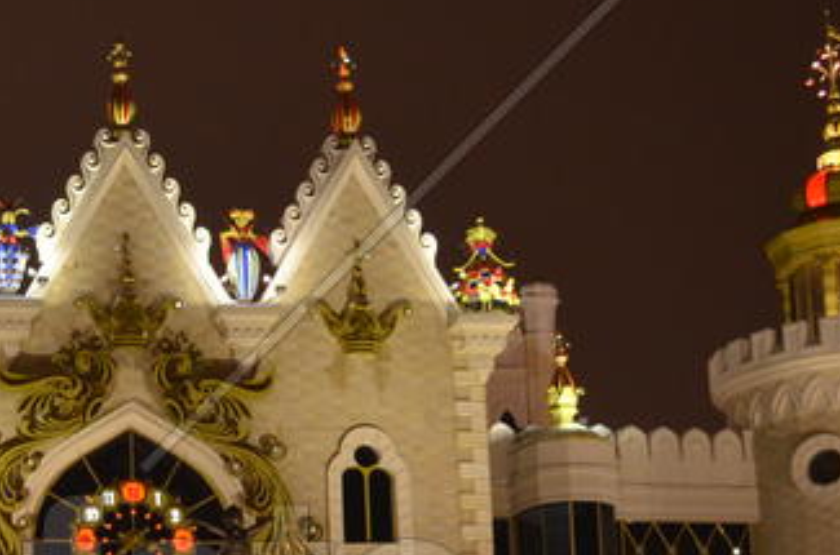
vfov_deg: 13.7
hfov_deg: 20.4
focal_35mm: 97
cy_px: 604
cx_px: 5
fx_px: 2258
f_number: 4
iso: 1400
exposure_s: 1/60
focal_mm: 24
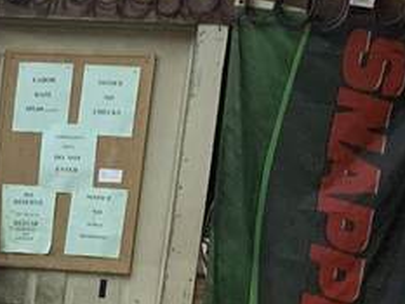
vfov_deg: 9.9
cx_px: -495
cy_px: 532
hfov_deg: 11.8
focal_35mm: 143
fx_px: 1674
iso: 400
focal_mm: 4.25
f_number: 1.8
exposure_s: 1/40
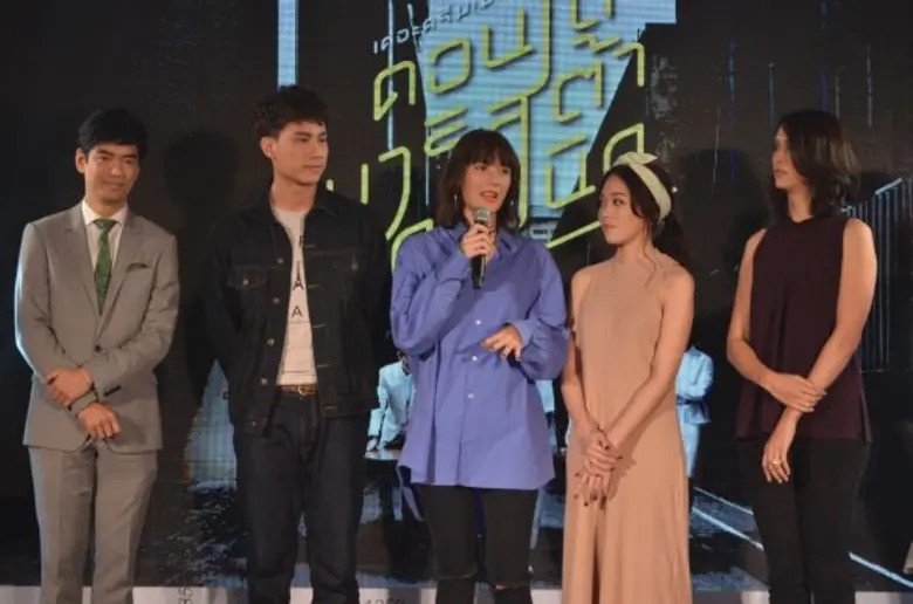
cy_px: 302
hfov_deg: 18.2
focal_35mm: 112
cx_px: 456
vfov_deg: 12.1
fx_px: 2846
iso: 1000
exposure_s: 1/250
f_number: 5.6
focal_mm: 75
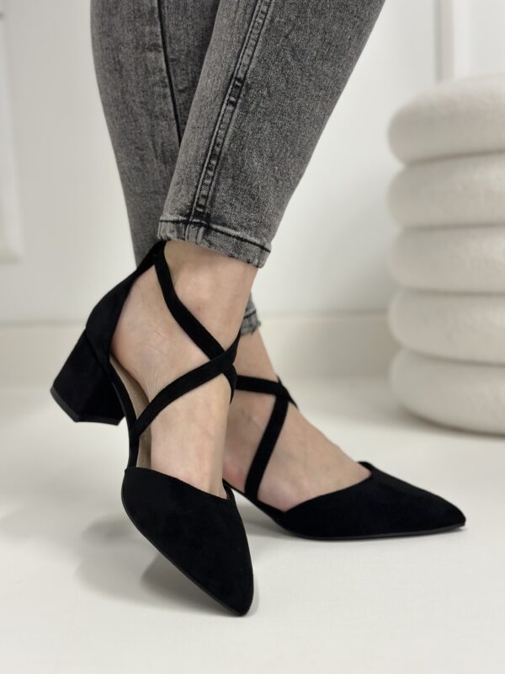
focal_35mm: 48
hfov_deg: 30.3
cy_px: 337
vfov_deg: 39.7
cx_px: 252
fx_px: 934
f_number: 1.78
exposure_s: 1/100
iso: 160
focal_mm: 6.86
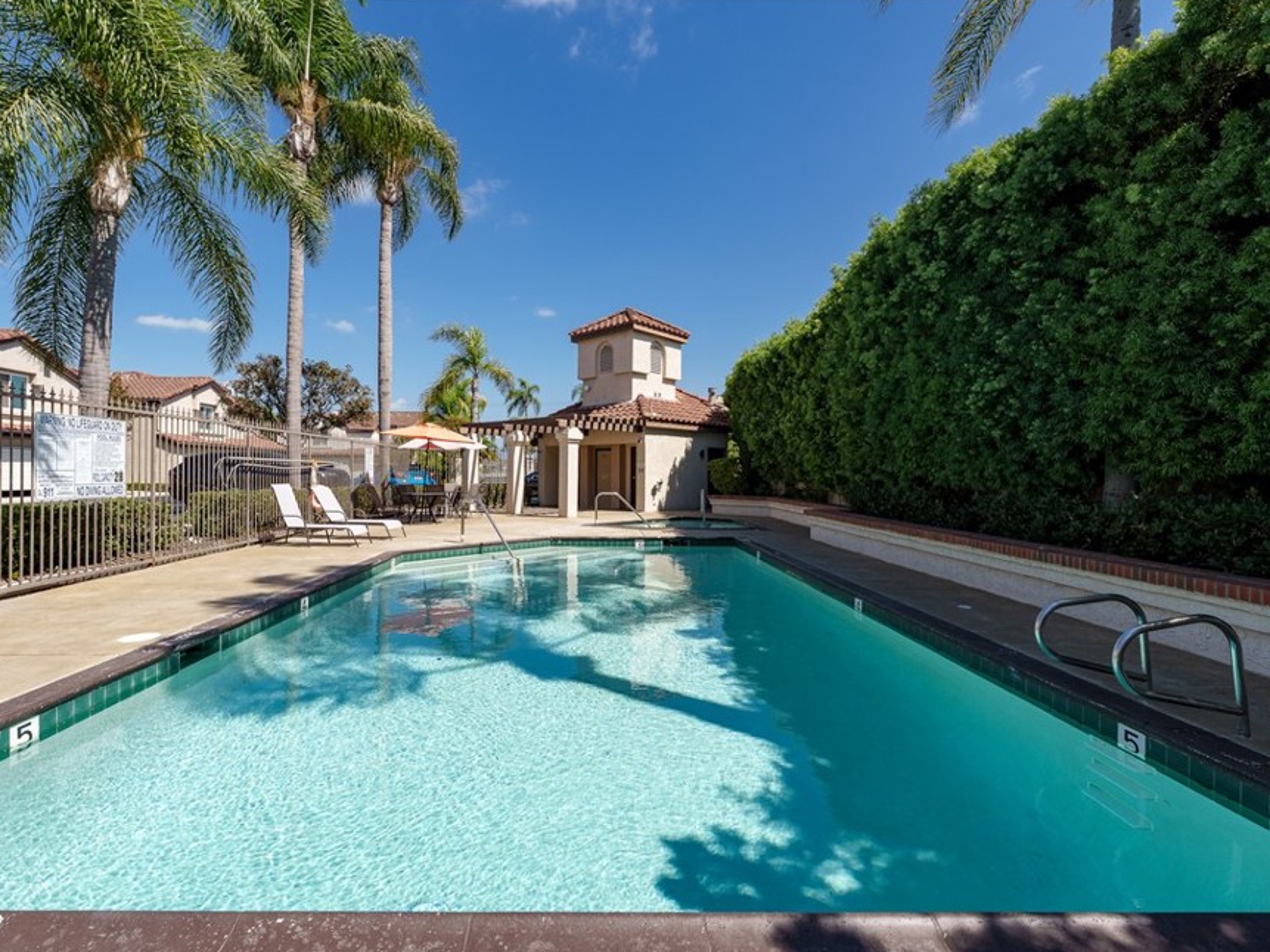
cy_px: 500
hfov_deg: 94.5
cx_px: 620
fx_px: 587
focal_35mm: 16
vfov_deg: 78.1
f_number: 11
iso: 125
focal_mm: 14
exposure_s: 1/200
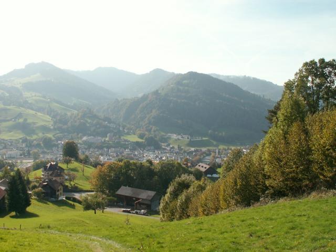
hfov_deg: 52.6
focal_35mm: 35
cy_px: 126
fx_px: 340
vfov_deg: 40.7
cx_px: 168
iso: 50
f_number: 3.5
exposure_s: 1/400
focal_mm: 5.86
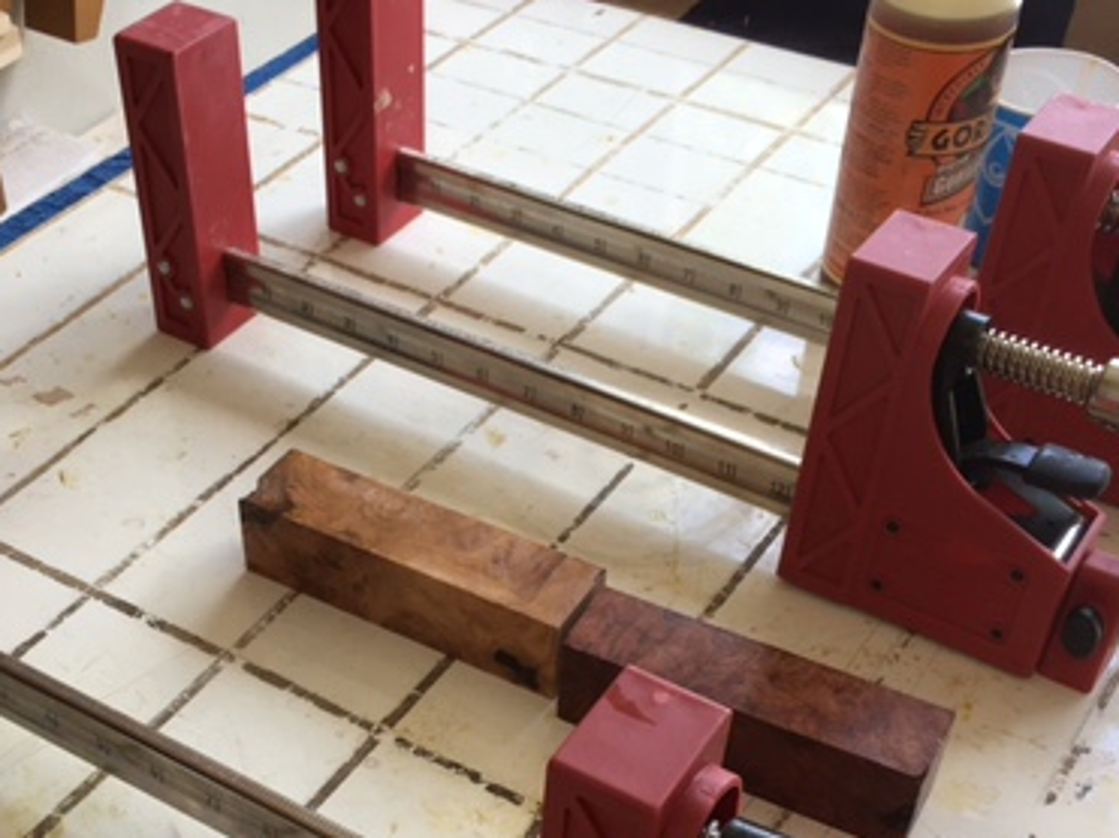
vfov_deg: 28.4
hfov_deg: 38.0
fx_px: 1616
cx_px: 422
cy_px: 687
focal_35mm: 50
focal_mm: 4.15
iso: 32
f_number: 2.2
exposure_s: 1/120
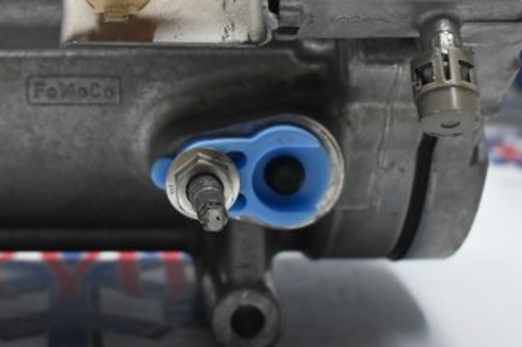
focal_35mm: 91
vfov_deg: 14.7
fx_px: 1322
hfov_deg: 22.1
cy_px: 4
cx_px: 109
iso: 1600
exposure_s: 1/125
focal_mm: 25
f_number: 4.2
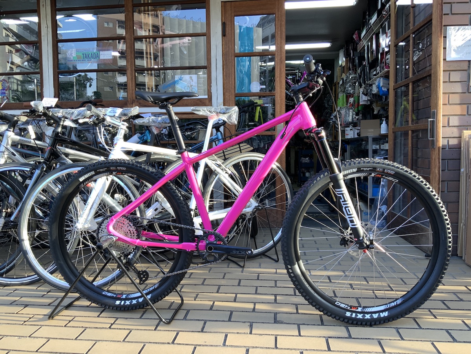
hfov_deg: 61.7
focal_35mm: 29
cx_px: 236
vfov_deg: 48.2
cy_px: 177
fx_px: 395
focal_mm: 3
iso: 25
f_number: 1.8
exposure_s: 1/100
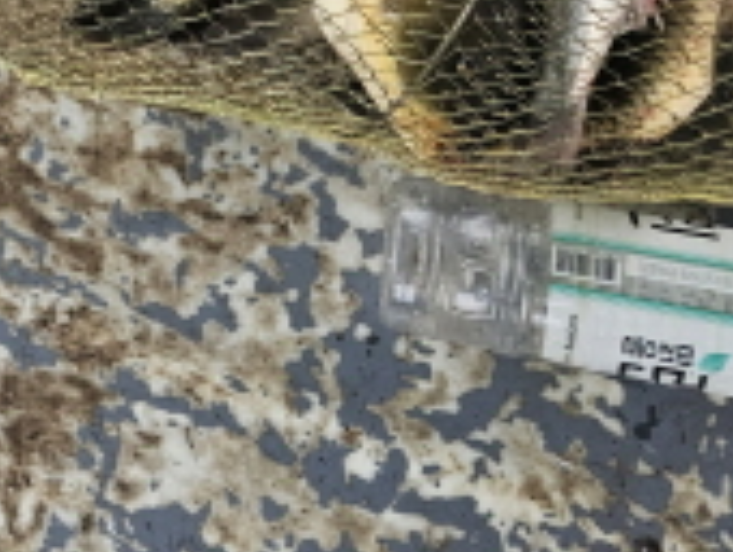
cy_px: -263
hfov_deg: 19.7
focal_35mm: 88
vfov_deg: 15.6
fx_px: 1866
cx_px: -323
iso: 50
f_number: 1.8
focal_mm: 5.4
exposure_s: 1/180
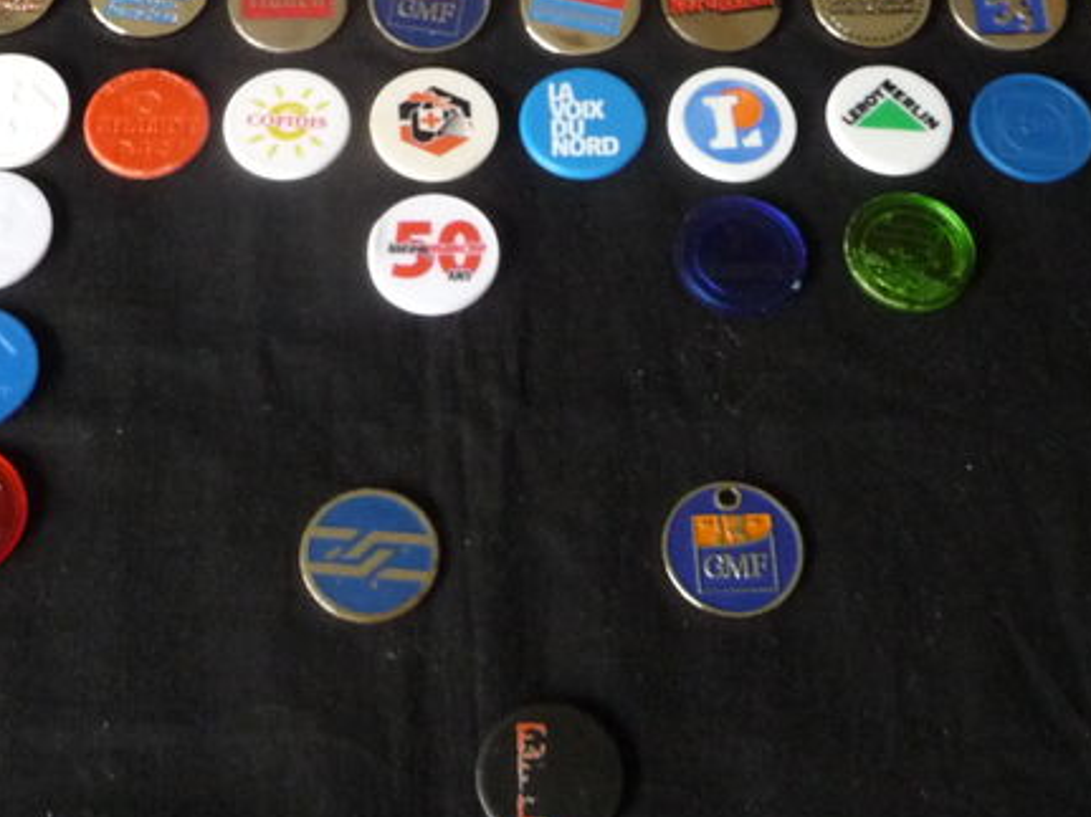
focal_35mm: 65
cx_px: 468
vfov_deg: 22.1
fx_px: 2048
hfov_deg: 29.8
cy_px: 104
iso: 400
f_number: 3.3
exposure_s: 1/10
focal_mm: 4.7
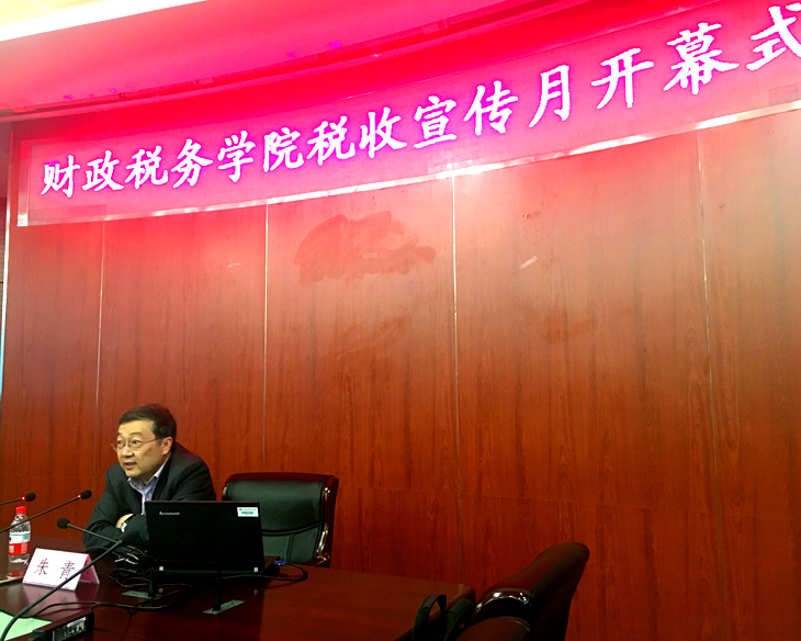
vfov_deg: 47.1
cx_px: 371
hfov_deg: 57.1
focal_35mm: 31
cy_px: 325
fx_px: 735
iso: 100
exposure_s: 1/8
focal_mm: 4.15
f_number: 2.2
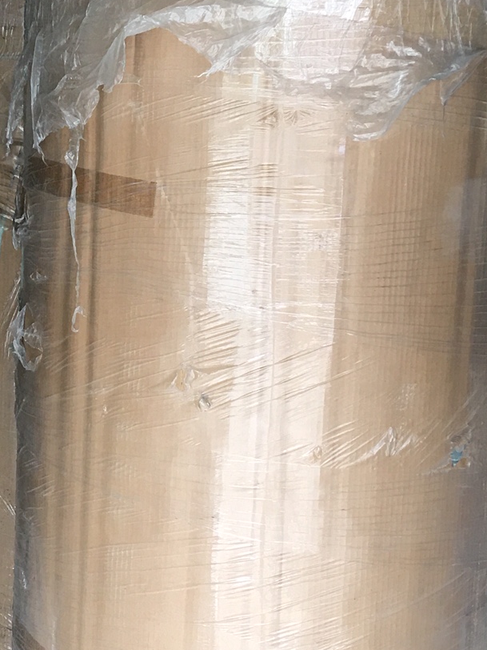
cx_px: 13
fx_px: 1351
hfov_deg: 19.9
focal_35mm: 72
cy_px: 326
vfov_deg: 27.0
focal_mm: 4.15
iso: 40
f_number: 2.2
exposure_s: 1/33
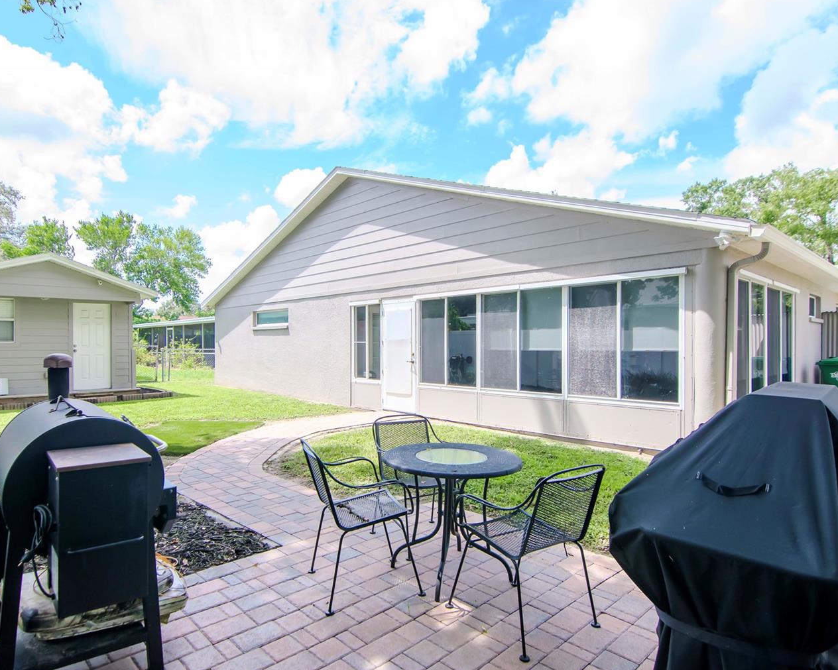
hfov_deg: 81.5
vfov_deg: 69.2
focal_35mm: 20
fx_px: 486
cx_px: 394
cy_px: 339
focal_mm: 11
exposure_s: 1/640
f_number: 5
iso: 400
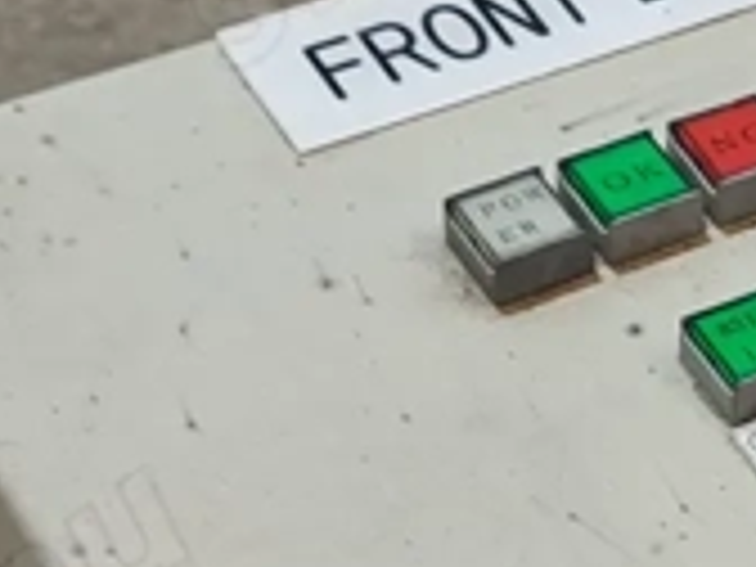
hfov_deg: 12.8
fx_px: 3123
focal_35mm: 143
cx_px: 1269
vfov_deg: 10.0
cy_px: 918
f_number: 1.8
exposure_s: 1/50
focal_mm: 5.23
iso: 50
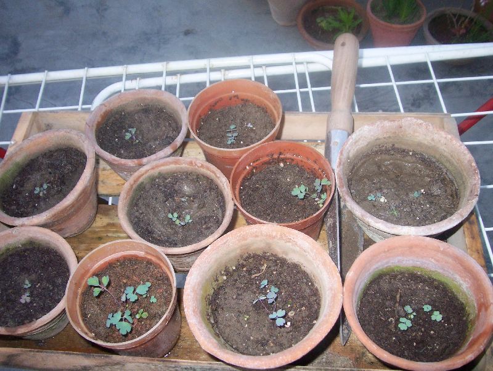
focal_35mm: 38
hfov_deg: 49.0
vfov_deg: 37.8
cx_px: 246
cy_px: 186
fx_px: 542
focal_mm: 6.3
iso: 125
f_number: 3.9
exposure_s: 1/60
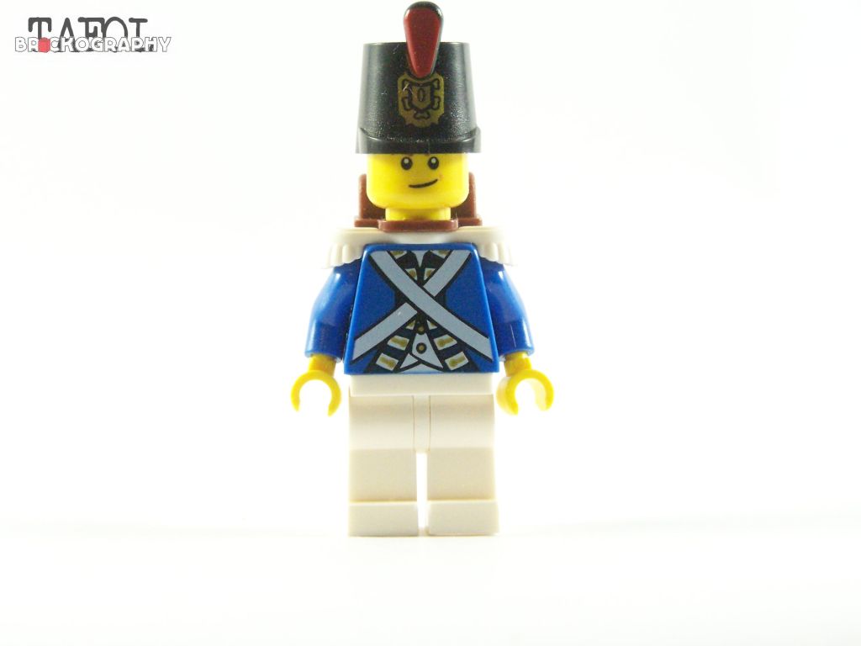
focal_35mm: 105
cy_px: 323
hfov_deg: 18.7
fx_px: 2612
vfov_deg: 14.1
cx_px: 430
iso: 400
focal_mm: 17.5
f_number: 4
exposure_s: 1/60
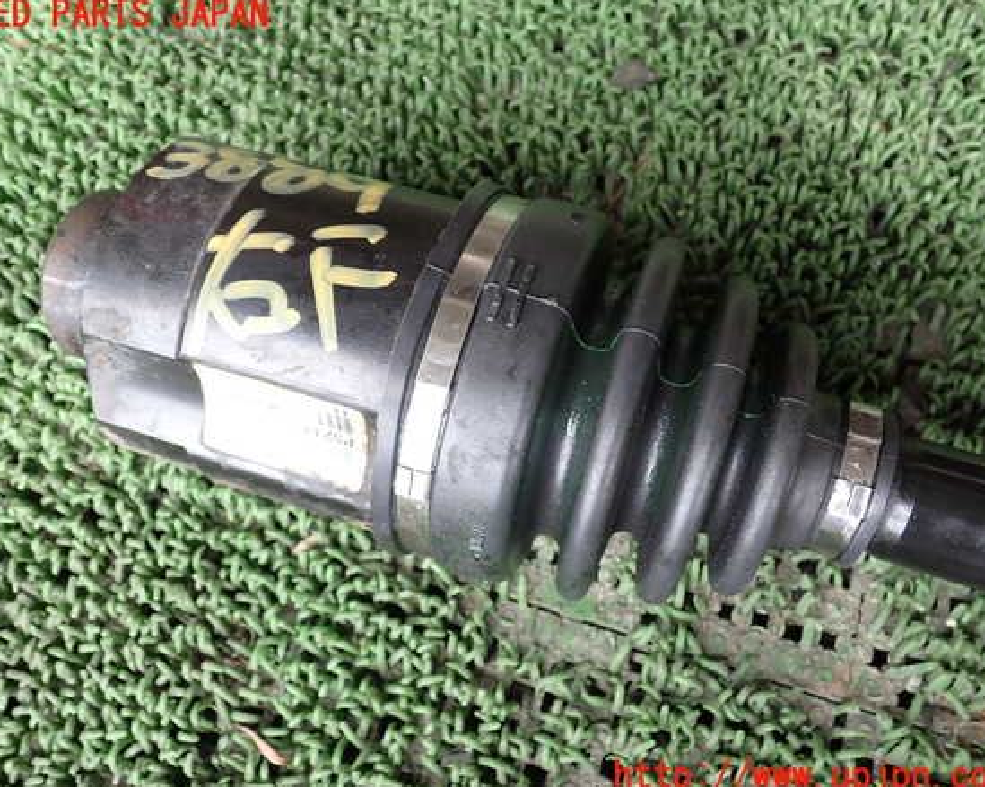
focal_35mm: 32
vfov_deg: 45.8
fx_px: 933
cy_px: 396
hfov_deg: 55.7
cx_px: 481
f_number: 2.3
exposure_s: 1/125
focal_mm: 5.4
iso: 160
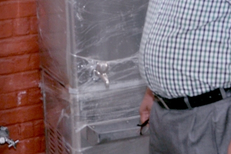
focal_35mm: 112
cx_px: 114
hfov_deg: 18.3
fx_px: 718
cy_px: -29
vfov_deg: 12.0
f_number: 6.3
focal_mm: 18
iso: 200
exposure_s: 1/125
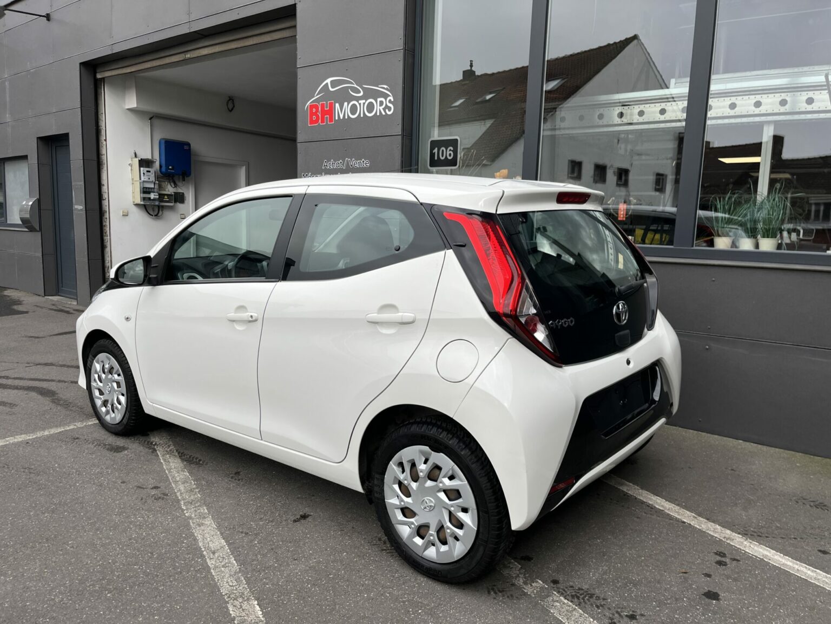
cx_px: 416
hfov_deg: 67.3
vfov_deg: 53.1
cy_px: 312
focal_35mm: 26
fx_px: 624
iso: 50
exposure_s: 1/1086
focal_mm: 5.1
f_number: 1.6
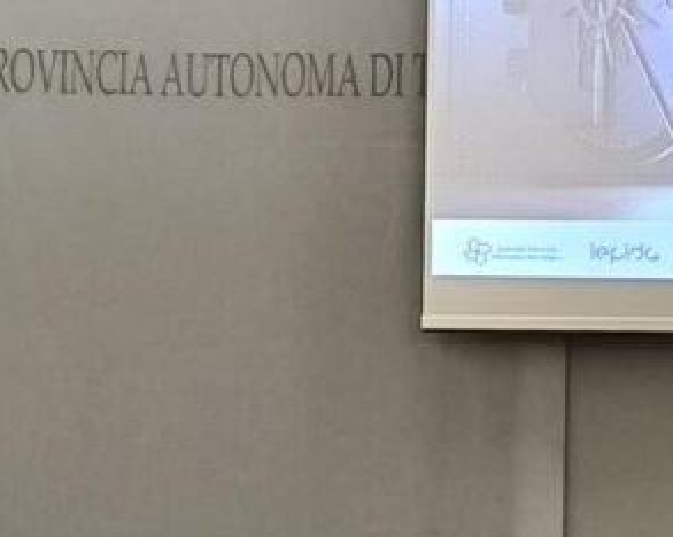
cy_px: 404
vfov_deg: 9.4
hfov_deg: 11.5
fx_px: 3264
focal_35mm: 164
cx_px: 859
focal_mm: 7.08
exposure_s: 1/50
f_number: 2
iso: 355
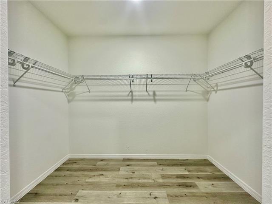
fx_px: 110
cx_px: 136
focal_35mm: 14
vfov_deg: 85.7
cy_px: 102
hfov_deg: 102.1
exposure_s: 1/120
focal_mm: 2.22
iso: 200
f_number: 2.2
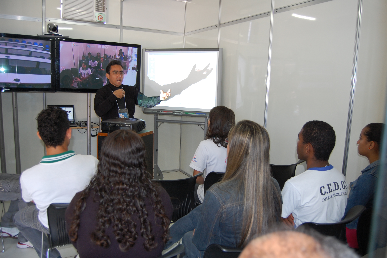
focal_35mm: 28
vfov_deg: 45.6
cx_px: 194
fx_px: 306
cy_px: 129
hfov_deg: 64.6
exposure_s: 1/60
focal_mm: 19
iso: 400
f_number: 3.5
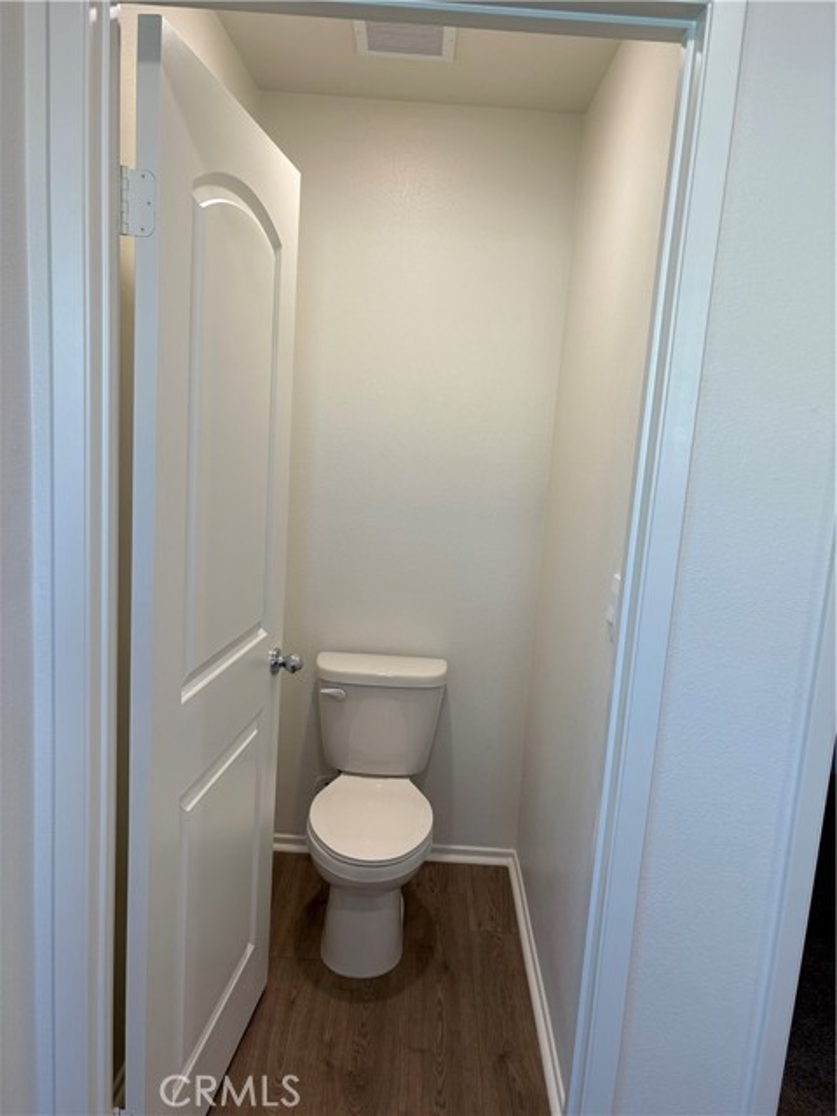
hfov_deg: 53.1
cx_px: 418
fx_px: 838
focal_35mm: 26
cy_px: 558
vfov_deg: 67.3
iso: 80
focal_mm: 5.96
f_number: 1.6
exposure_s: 1/120
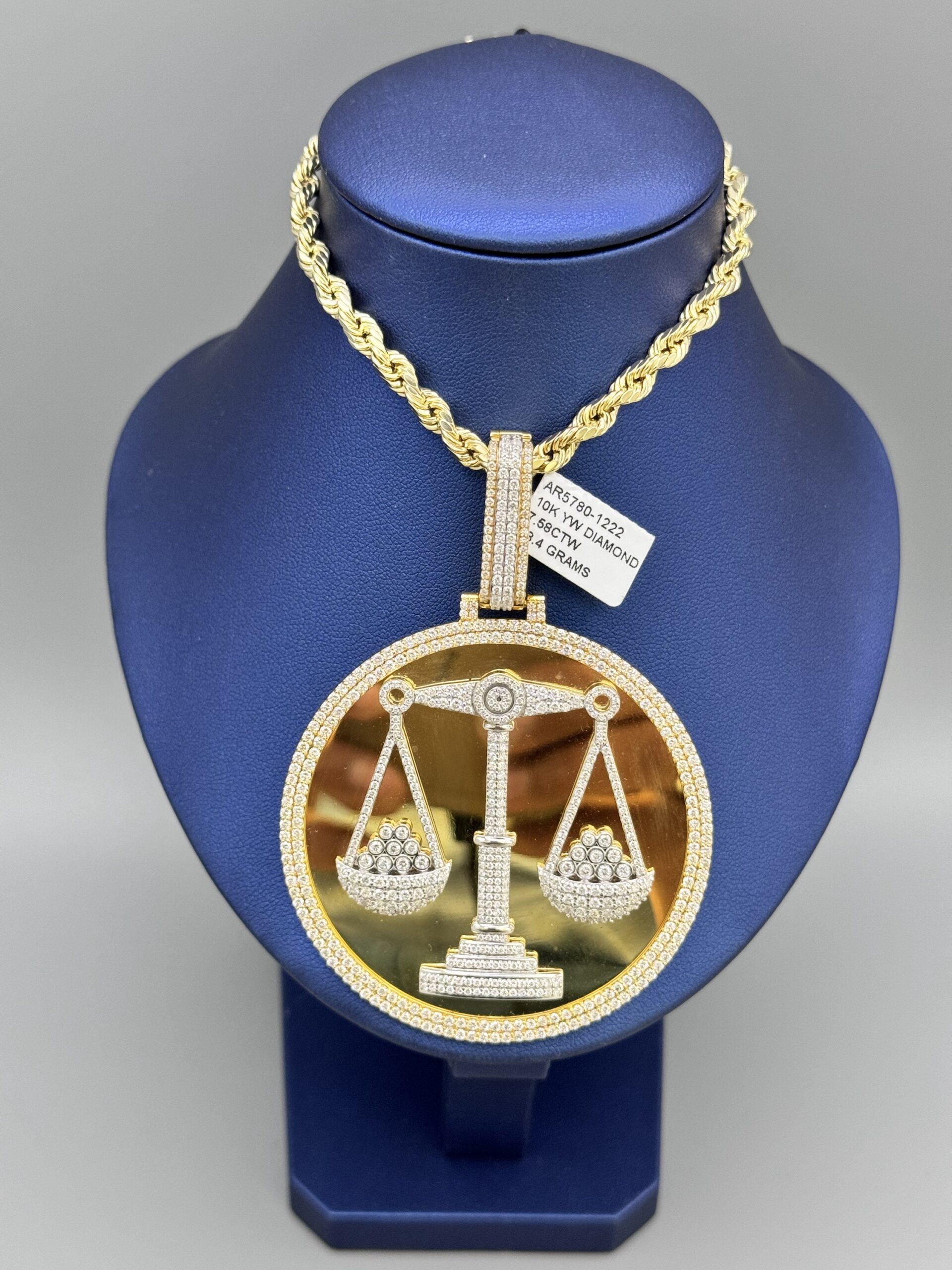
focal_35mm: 48
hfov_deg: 30.3
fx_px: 1760
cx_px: 476
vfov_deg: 39.7
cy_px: 635
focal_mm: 6.86
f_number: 1.78
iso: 200
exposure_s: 1/40
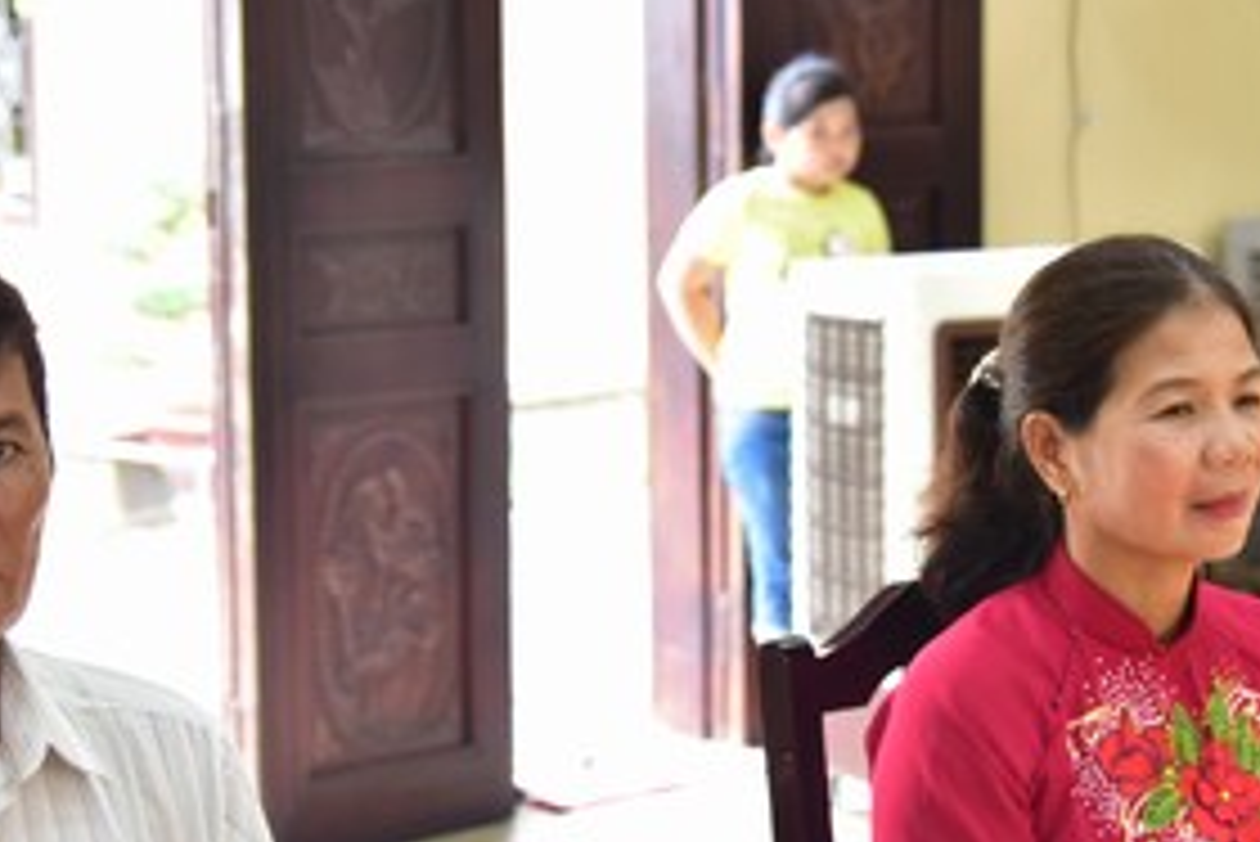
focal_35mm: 93
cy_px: 527
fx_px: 3257
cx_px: 549
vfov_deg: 14.7
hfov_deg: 21.9
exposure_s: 1/30
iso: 800
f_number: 4
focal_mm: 40
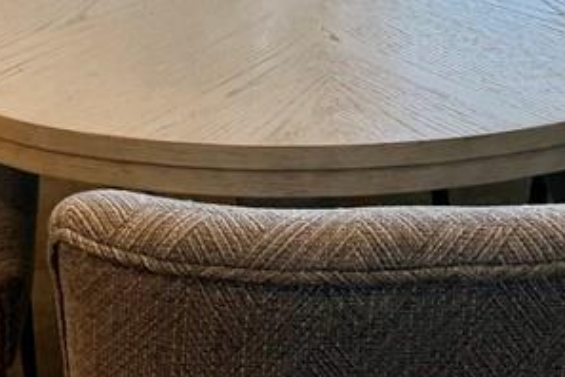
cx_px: 384
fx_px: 1350
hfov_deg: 23.5
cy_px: -336
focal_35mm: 86
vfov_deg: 13.9
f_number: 1.78
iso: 64
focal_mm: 6.76
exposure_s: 1/120
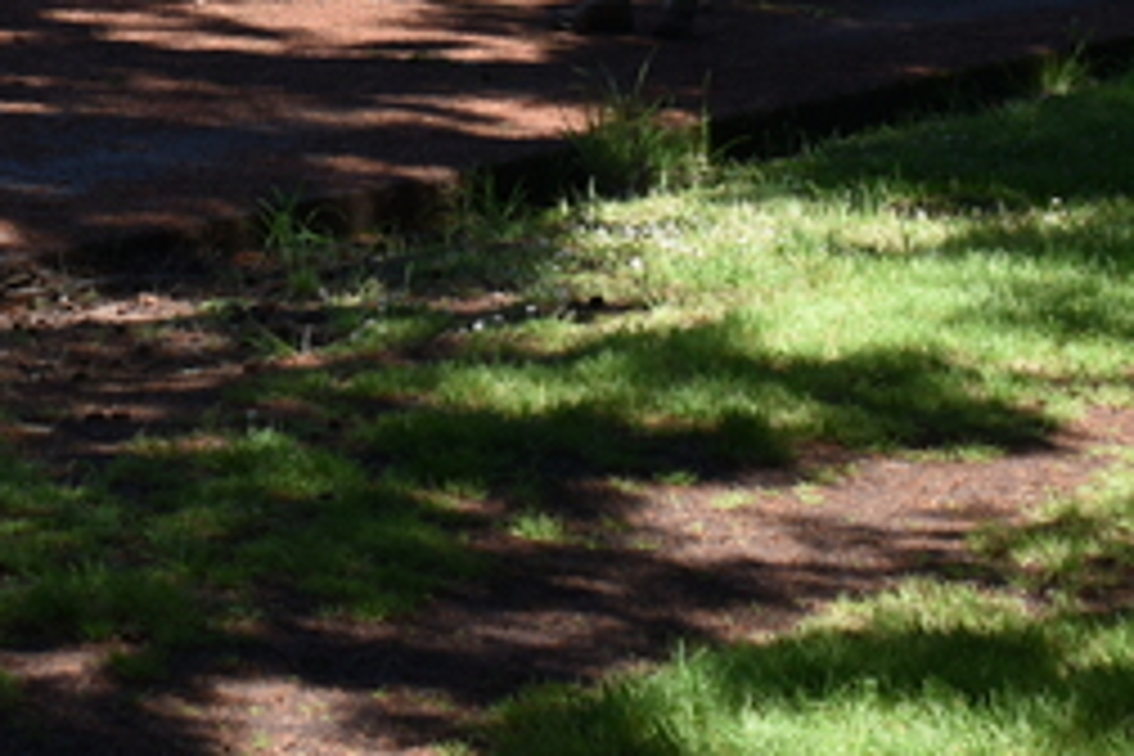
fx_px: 4473
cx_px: 261
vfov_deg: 9.0
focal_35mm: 142
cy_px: -792
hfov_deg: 14.4
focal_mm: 28
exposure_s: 1/200
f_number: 7.1
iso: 100
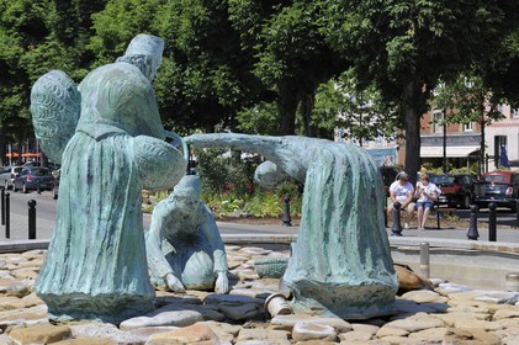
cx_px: 260
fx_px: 893
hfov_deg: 32.4
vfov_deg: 21.9
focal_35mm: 62
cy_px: 172
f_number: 13
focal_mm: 62
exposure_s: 1/200
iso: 200
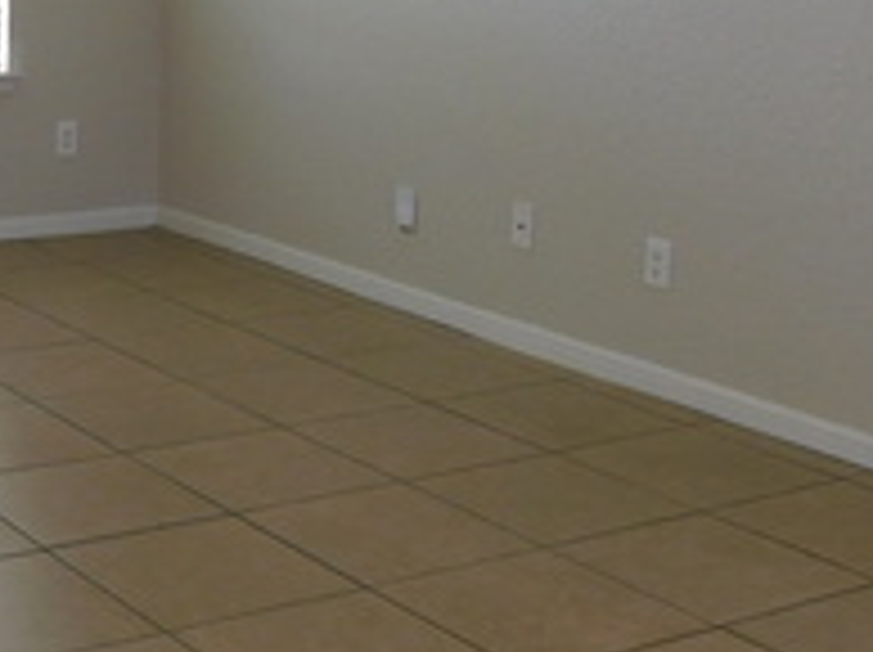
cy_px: 81
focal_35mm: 76
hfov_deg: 24.6
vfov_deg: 19.0
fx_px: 1914
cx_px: 14
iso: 125
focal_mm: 4
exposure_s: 1/30
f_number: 3
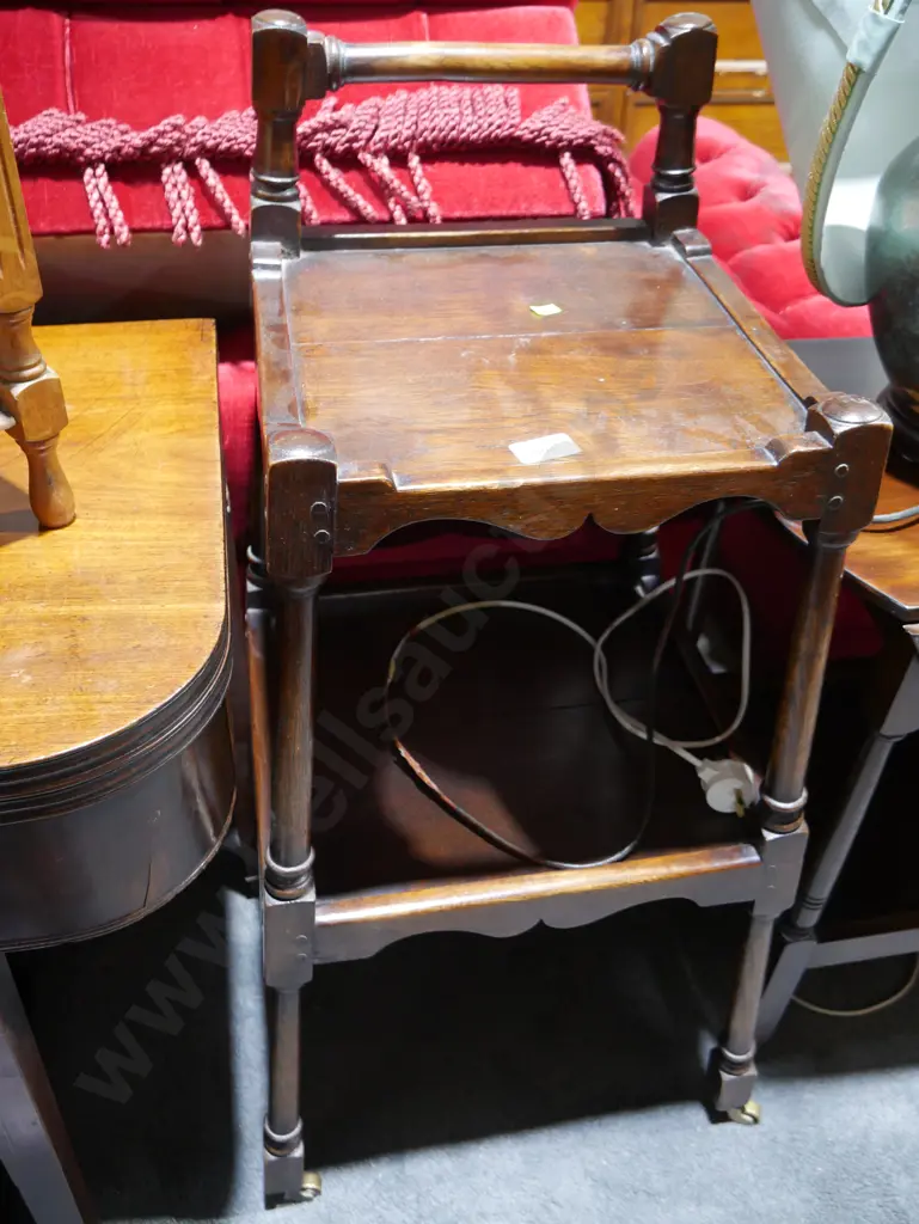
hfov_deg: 49.8
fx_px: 990
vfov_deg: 63.4
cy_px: 612
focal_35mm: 28
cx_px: 460
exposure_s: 1/60
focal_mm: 14
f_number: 3.5
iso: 1600
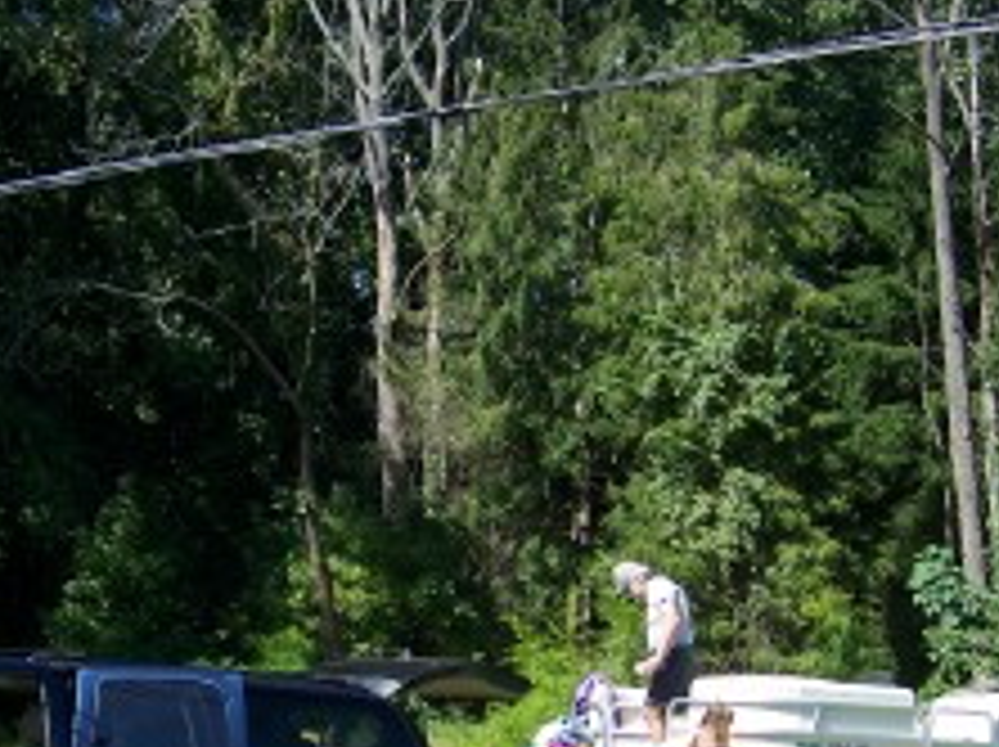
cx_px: 450
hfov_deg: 29.8
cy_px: 626
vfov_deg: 22.2
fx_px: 1874
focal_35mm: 65
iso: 64
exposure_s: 1/400
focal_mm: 5.85
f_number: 2.8
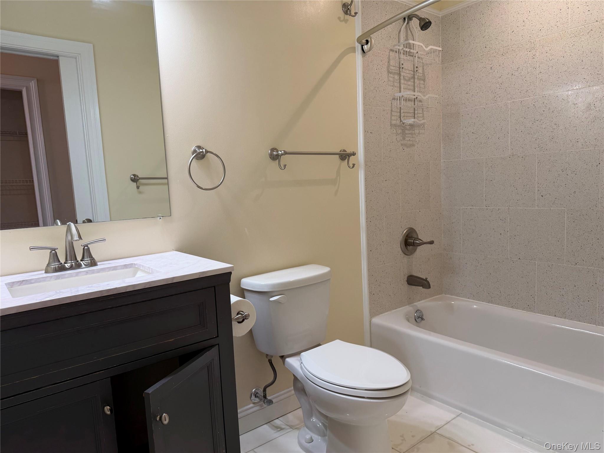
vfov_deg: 56.8
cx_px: 302
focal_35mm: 24
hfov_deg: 71.6
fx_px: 419
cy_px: 226
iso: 64
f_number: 1.78
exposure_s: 1/120
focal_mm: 6.76
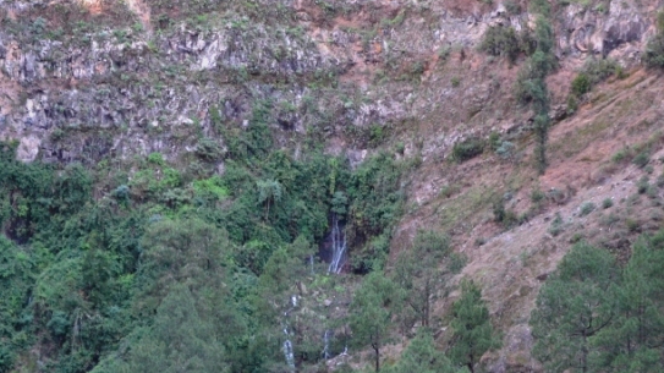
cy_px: 262
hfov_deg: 13.1
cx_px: 120
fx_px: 2869
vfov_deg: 7.4
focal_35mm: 163
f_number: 5.6
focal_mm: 55
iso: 400
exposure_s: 1/125
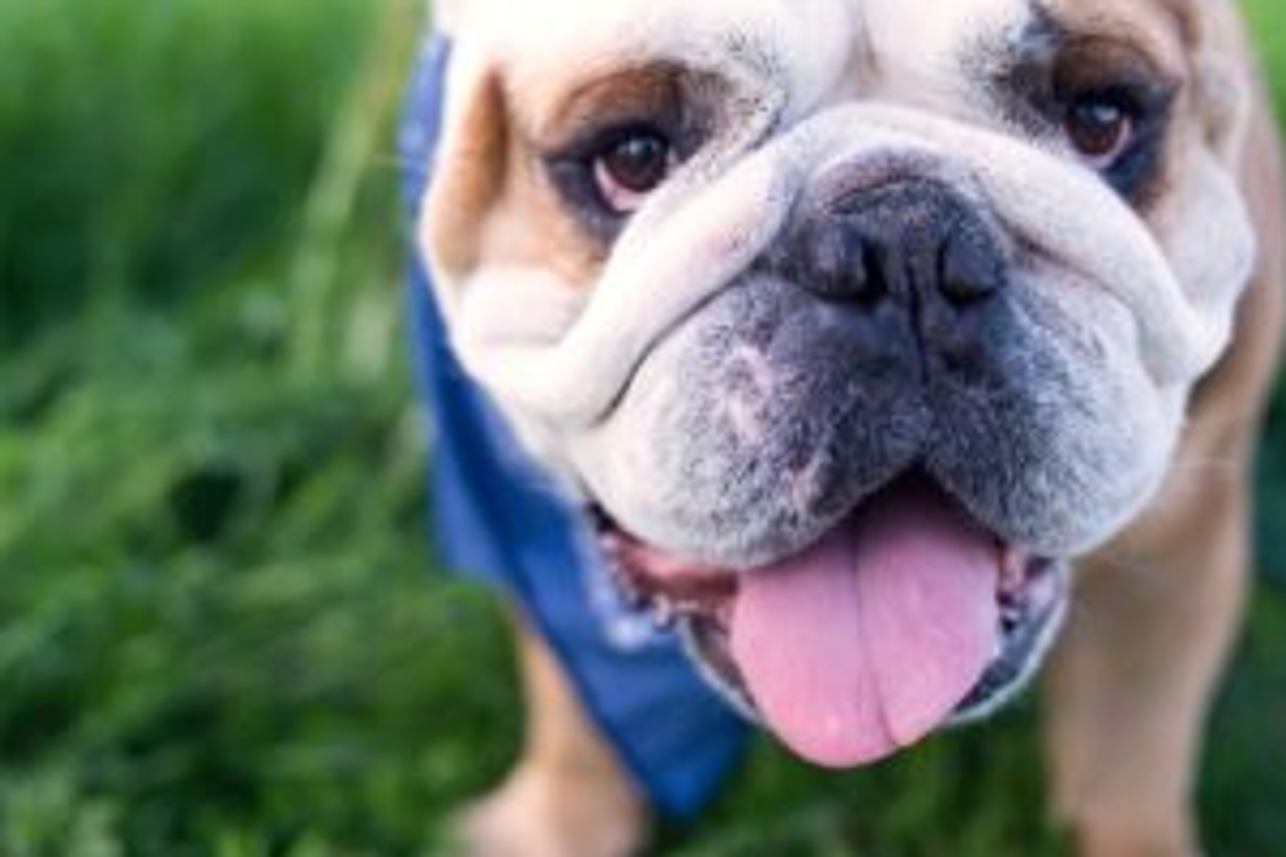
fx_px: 1750
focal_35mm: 49
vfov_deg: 27.3
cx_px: 660
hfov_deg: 40.3
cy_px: 274
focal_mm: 35
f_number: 2.5
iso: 200
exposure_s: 1/500
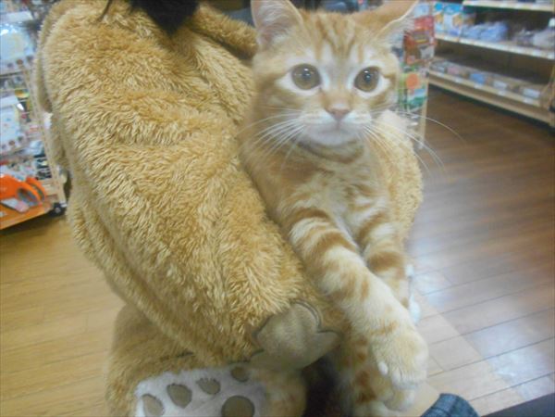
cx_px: 278
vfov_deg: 46.8
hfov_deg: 60.0
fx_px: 481
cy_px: 208
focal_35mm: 30
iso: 800
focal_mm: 5.1
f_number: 3.4
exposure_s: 1/80
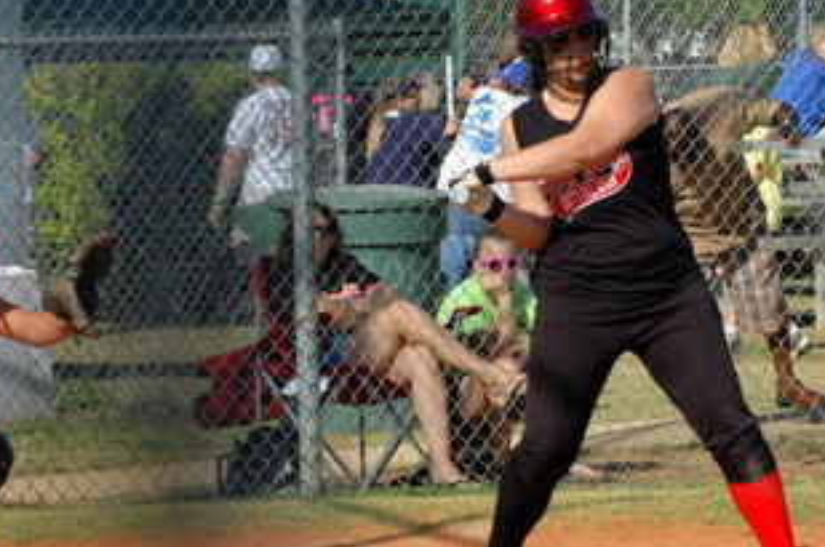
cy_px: 204
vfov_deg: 4.9
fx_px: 6337
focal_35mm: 277
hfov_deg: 7.4
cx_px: 558
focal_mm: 95
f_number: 10
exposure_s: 1/1600
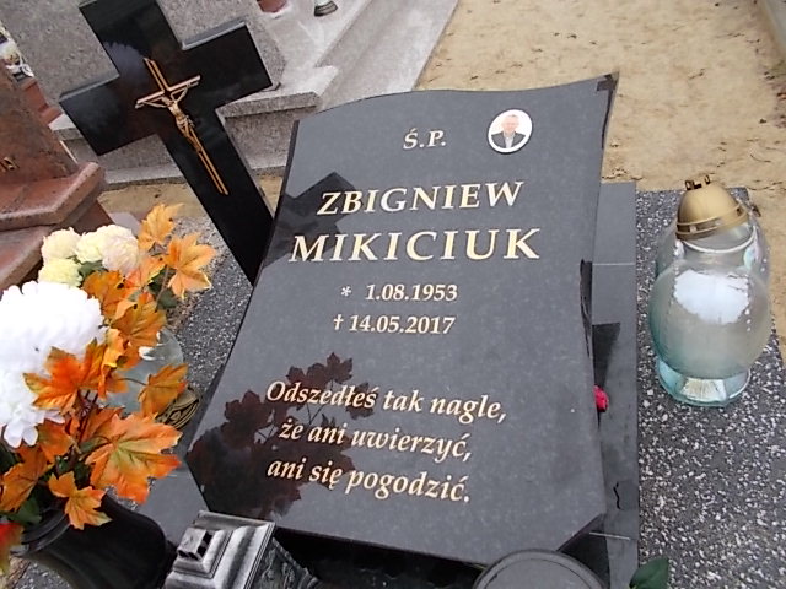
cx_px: 393
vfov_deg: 53.1
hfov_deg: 67.3
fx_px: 590
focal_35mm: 26
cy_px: 294
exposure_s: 1/50
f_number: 3.2
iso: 80
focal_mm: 4.6
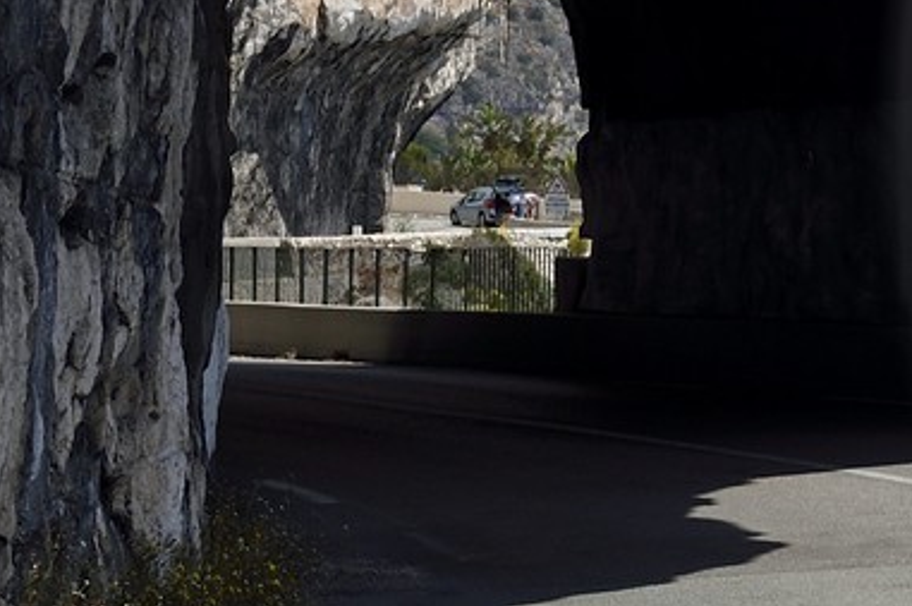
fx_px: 5313
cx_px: 1872
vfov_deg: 6.5
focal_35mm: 210
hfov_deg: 9.2
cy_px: 141
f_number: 8
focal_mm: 50
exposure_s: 1/1000
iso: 400
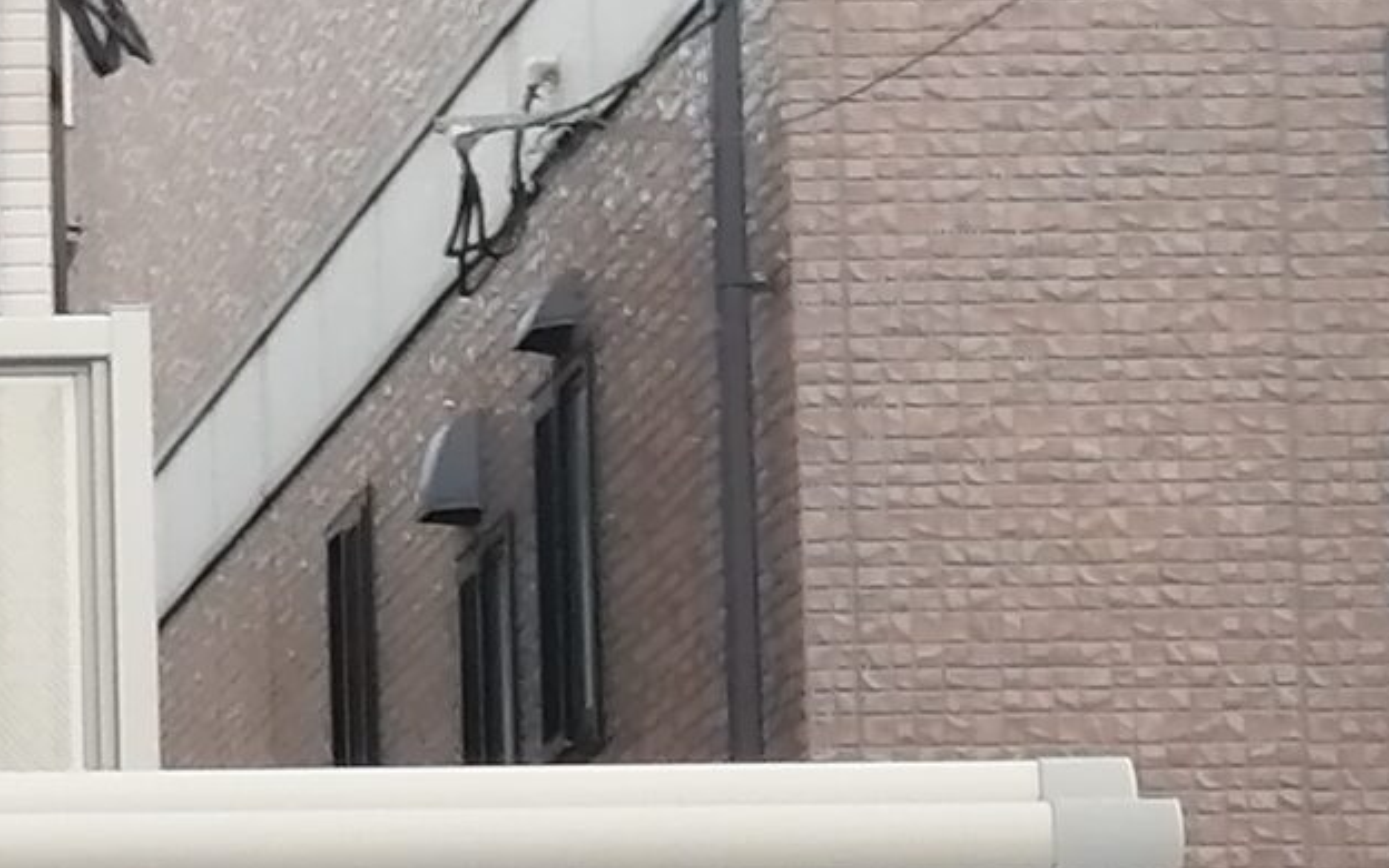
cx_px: -1017
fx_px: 8555
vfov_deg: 5.8
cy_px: 1235
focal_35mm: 226
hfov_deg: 8.9
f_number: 1.8
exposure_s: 1/102
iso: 50
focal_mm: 3.62
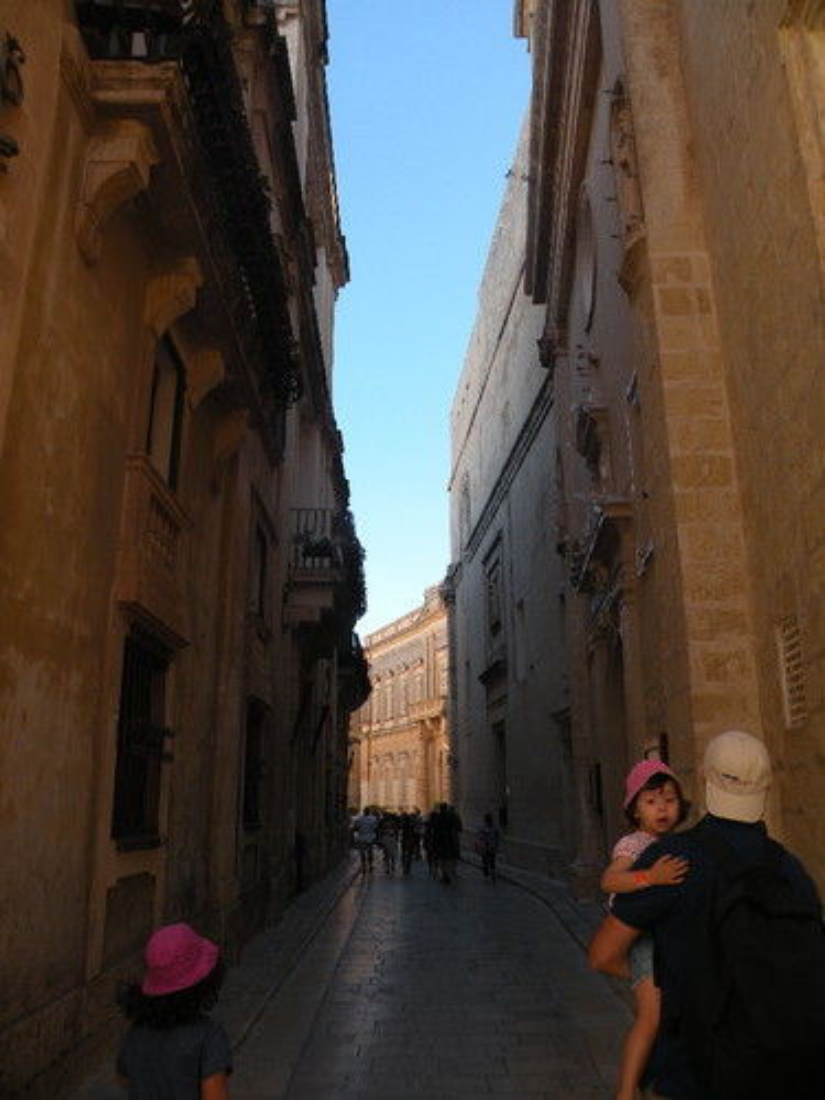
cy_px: 550
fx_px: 858
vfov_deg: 65.3
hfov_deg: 51.4
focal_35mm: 27
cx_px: 412
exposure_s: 1/332
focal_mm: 4.7
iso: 64
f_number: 2.8
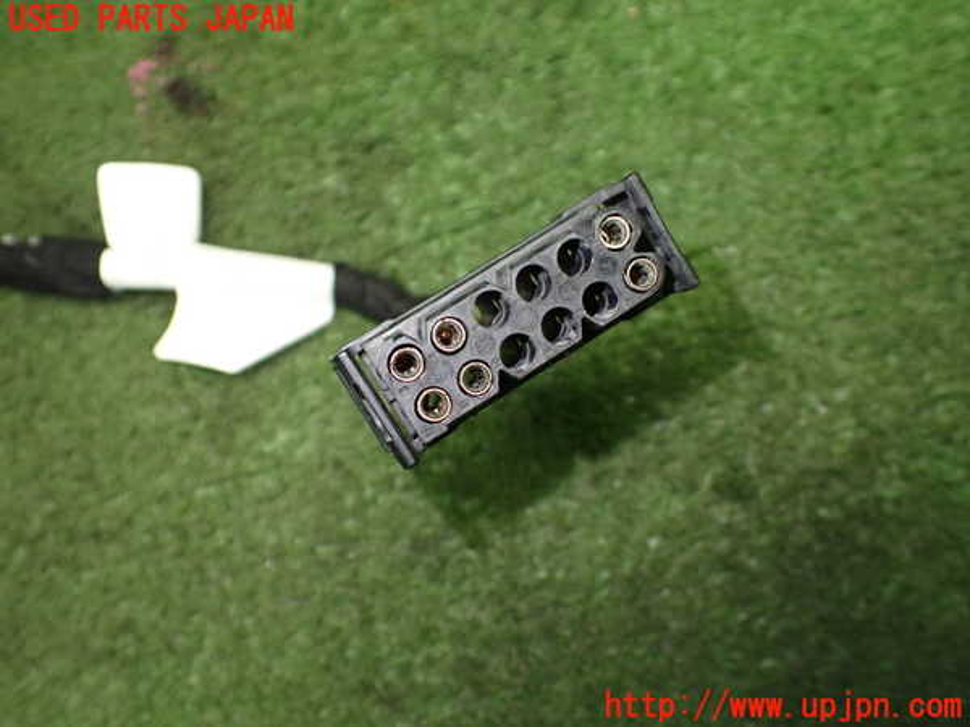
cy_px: 364
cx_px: 485
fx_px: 841
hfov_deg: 60.0
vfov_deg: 46.8
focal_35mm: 30
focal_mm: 5.4
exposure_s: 1/125
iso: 640
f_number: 2.3
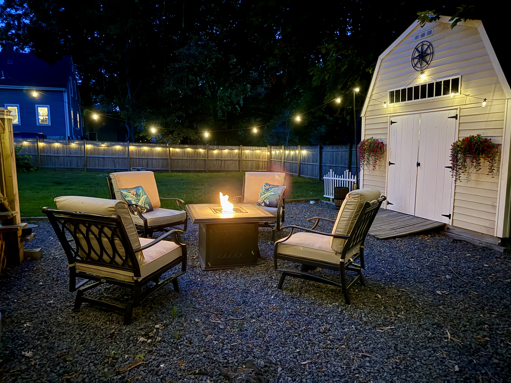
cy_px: 192
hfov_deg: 71.6
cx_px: 256
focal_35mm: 24
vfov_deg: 56.8
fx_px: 354
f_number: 1.78
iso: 2500
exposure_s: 1/9
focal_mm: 6.76
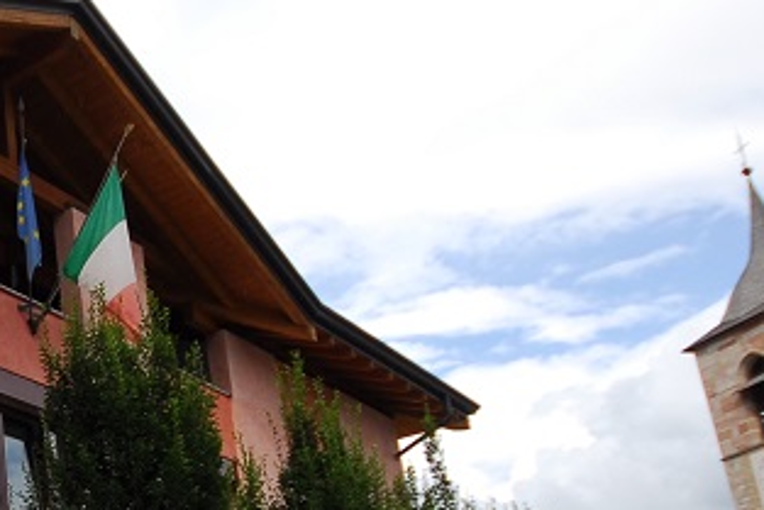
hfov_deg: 31.1
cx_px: -128
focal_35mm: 55
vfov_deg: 24.1
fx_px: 1168
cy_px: 439
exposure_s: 1/200
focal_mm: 10
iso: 100
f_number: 5.6
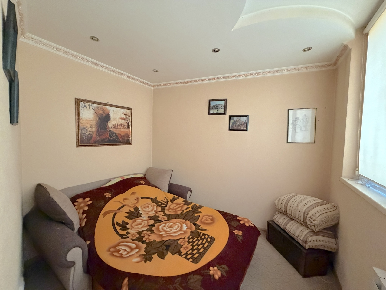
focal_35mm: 14
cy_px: 145
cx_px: 193
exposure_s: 1/50
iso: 800
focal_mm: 2.22
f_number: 2.2
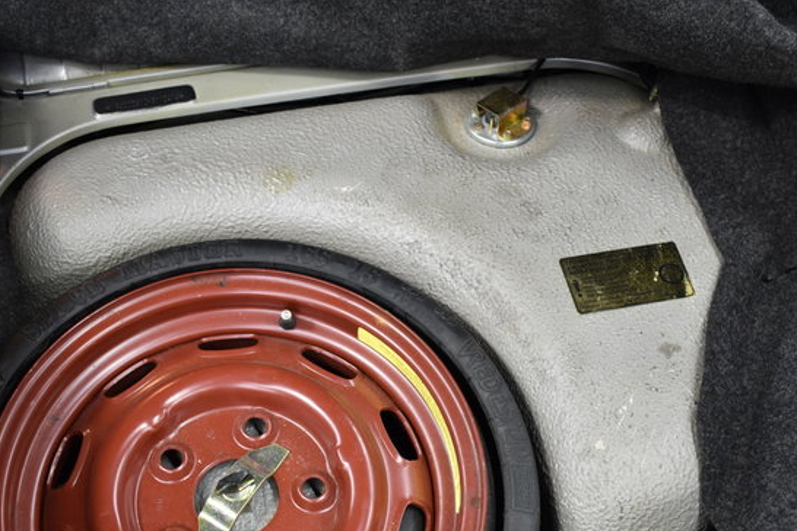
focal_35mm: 53
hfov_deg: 37.7
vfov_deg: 25.5
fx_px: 1167
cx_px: 355
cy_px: 369
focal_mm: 25
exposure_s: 1/40
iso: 1000
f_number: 4
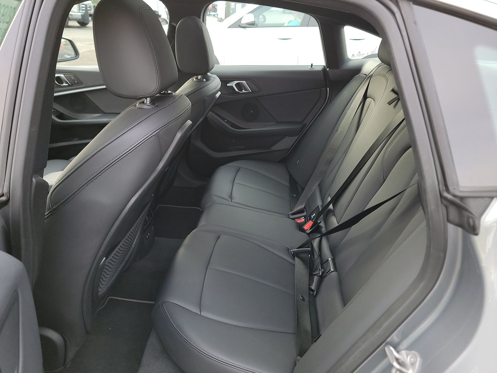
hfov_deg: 67.2
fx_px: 373
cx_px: 228
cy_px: 182
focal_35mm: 26
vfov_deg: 53.1
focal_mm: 6.7
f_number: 1.8
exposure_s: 1/59
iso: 119
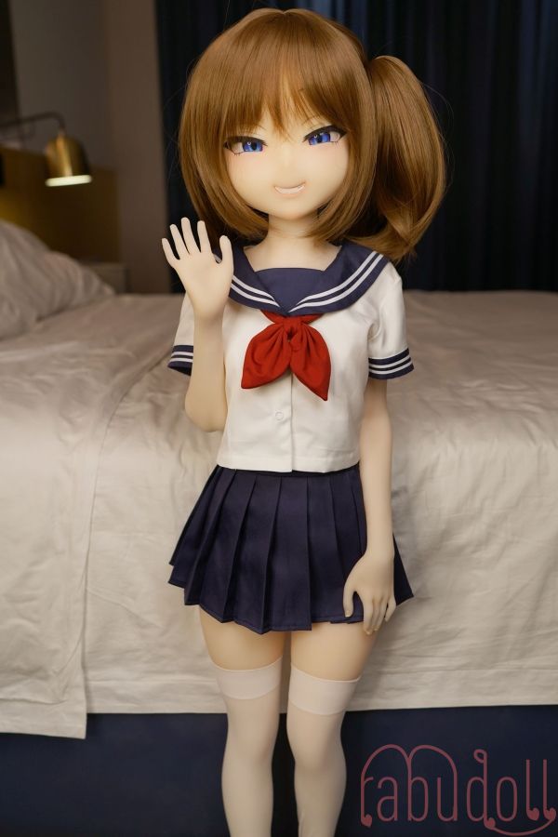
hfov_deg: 37.9
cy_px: 418
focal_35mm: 35
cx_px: 279
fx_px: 814
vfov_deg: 54.4
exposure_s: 1/100
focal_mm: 35
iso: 320
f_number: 3.2
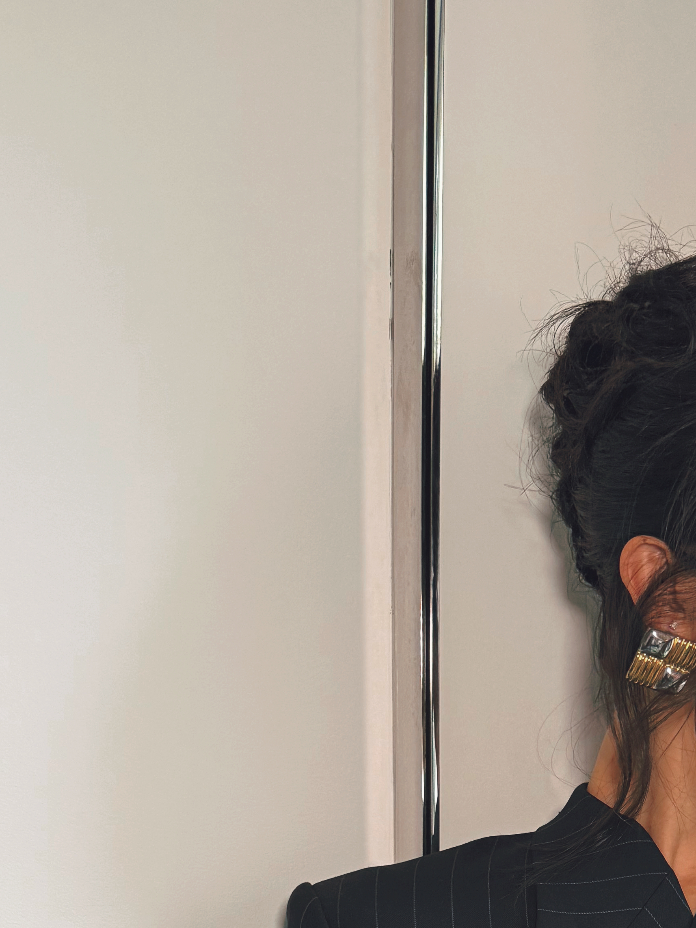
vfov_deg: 28.4
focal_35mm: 60
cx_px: 672
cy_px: 1088
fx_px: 1608
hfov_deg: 23.5
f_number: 1.78
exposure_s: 1/91
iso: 200
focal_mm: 6.76
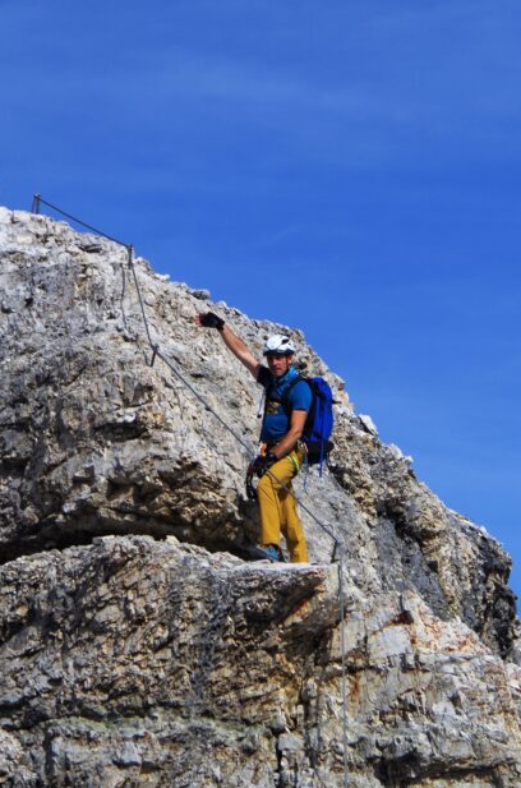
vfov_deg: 8.4
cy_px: 375
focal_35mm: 246
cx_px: 257
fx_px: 5370
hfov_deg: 5.6
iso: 100
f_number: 11
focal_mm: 135
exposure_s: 1/320
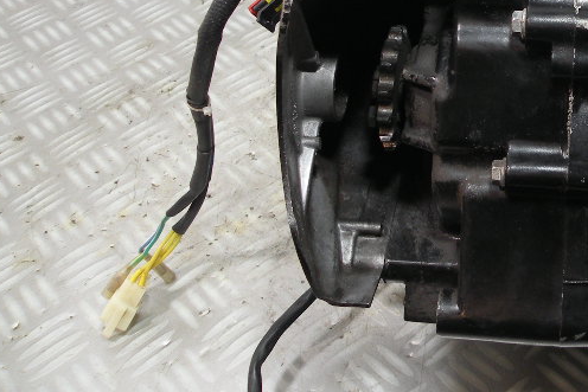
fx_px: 948
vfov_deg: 22.1
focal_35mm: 58
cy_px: -44
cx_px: 590
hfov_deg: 31.8
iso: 79
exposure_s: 1/60
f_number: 2.8
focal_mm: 4.7
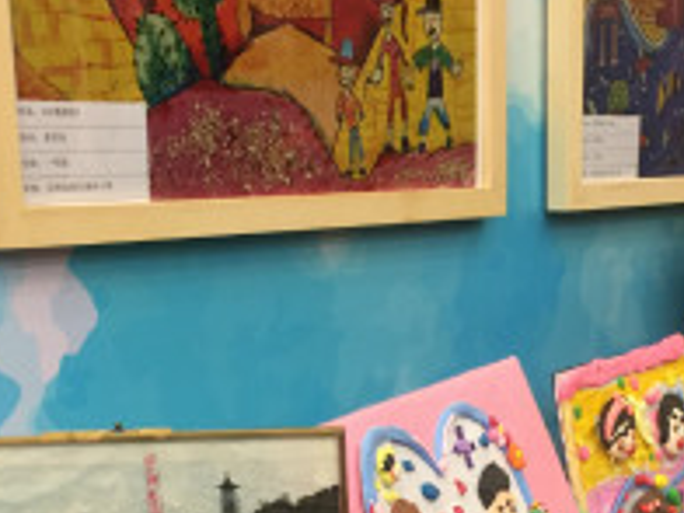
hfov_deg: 26.2
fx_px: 1462
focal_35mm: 74
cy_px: 511
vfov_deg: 19.3
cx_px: 429
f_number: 2.2
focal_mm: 4.15
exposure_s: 1/33
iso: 160
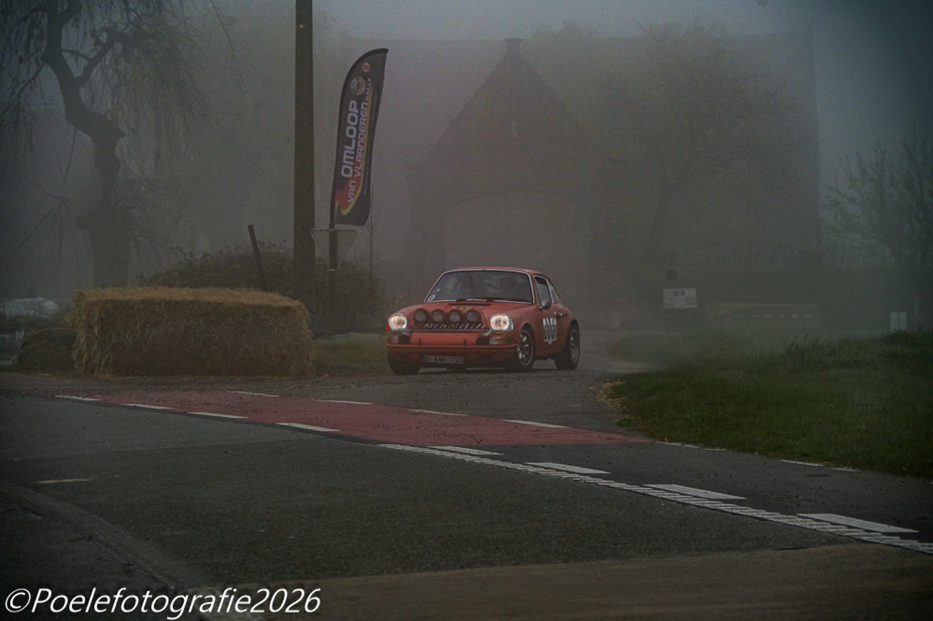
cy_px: 310
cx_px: 466
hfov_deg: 16.4
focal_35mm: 125
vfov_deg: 11.0
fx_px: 3237
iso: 320
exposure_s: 1/640
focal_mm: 125
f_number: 6.3
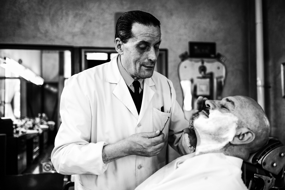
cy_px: 95
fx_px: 277
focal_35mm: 35
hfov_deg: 54.4
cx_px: 142
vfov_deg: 37.9
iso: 320
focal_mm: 23
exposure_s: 1/125
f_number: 1.4
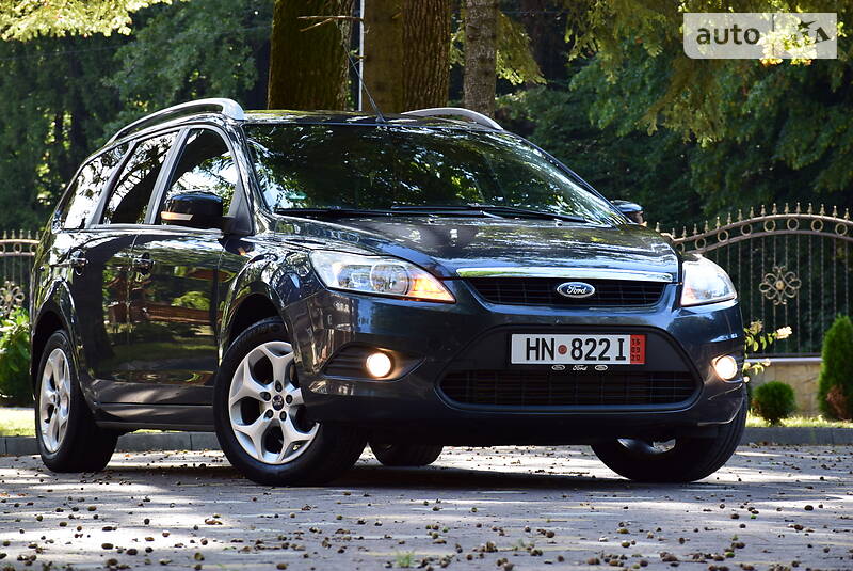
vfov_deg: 9.6
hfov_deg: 14.4
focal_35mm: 142
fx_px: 3379
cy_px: 286
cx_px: 426
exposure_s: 1/100
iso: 400
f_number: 9
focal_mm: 95
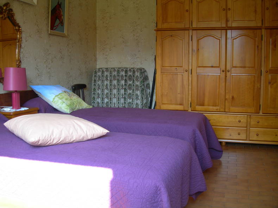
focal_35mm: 38
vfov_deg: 37.7
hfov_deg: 49.0
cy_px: 104
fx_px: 305
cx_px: 139
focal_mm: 7.8
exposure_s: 1/57
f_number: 2.8
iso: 50
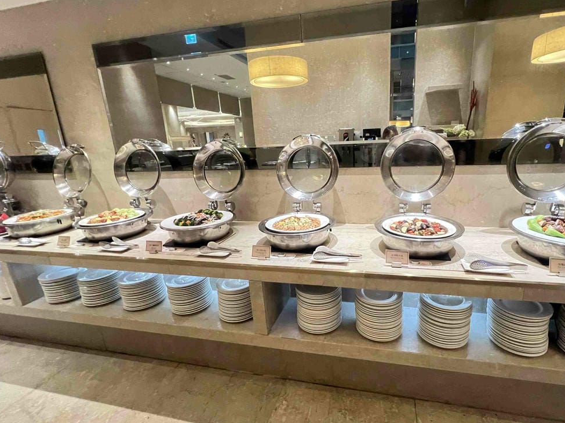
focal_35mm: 16
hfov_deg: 93.8
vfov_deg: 78.1
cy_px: 214
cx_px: 325
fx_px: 261
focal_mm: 1.57
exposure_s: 1/60
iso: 640
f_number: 1.8
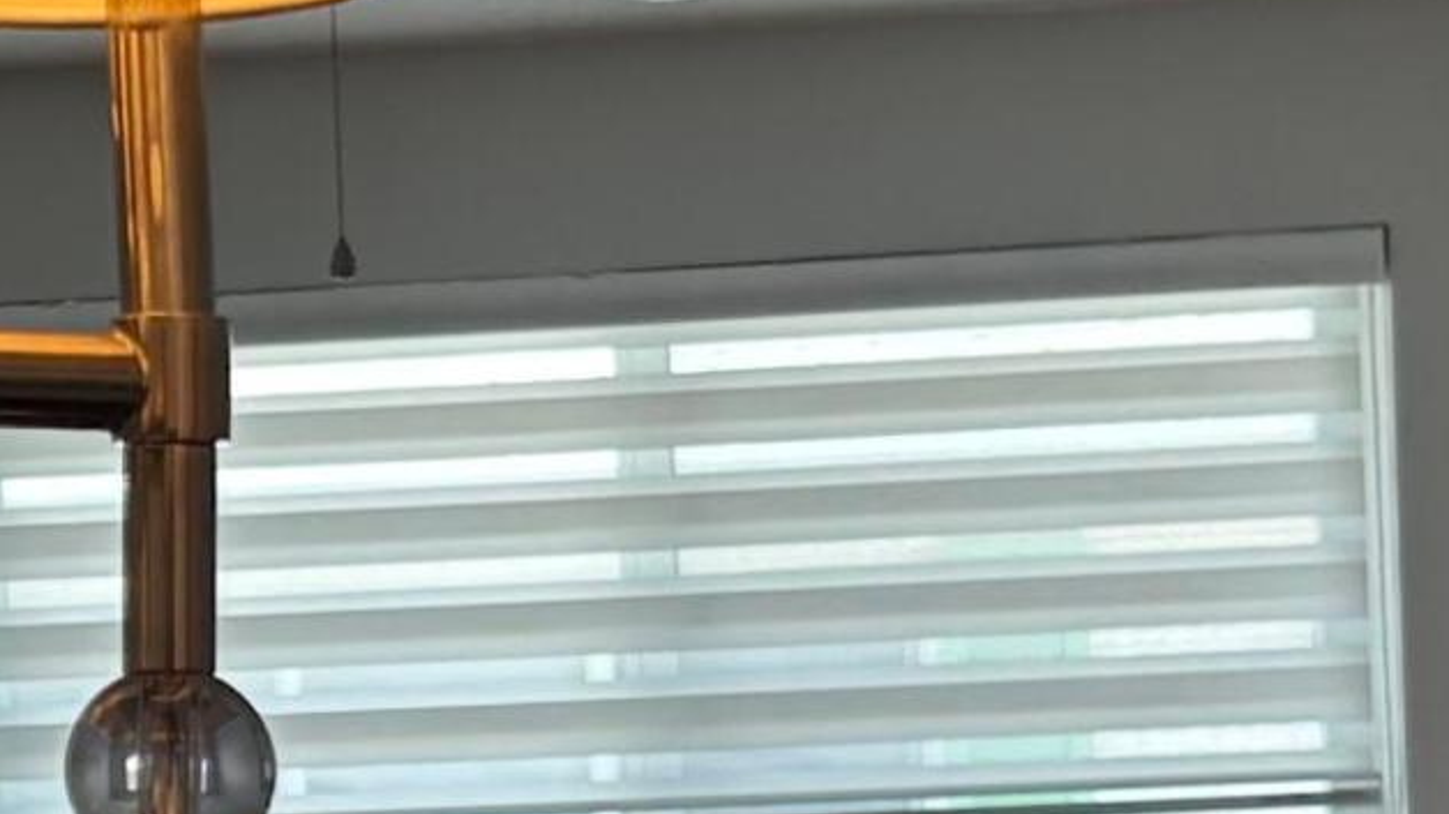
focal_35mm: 130
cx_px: 72
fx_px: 4994
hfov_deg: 16.2
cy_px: 925
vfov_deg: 9.2
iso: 40
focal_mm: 5.7
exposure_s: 1/150
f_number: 1.5
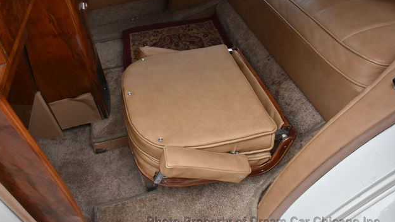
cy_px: 99
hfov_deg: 66.1
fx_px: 304
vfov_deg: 40.1
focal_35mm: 29
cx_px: 198
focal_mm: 18
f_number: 8
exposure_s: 1/400
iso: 800
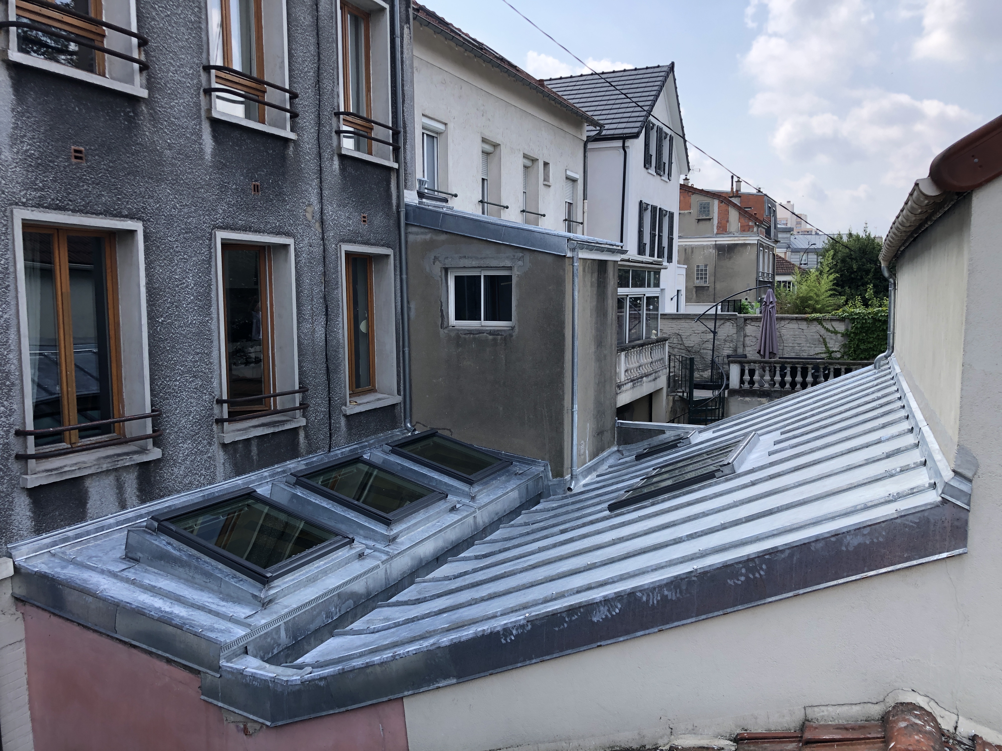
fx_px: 810
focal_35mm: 28
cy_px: 376
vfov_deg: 49.7
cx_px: 501
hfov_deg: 63.4
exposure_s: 1/716
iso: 20
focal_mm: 3.99
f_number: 1.8
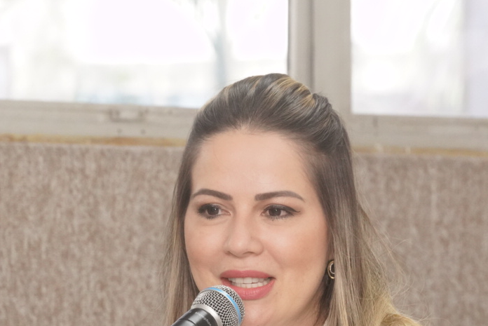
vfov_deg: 3.8
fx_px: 4883
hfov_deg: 5.7
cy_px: 364
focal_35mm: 360
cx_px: 218
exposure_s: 1/160
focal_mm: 155
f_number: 8
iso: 6400
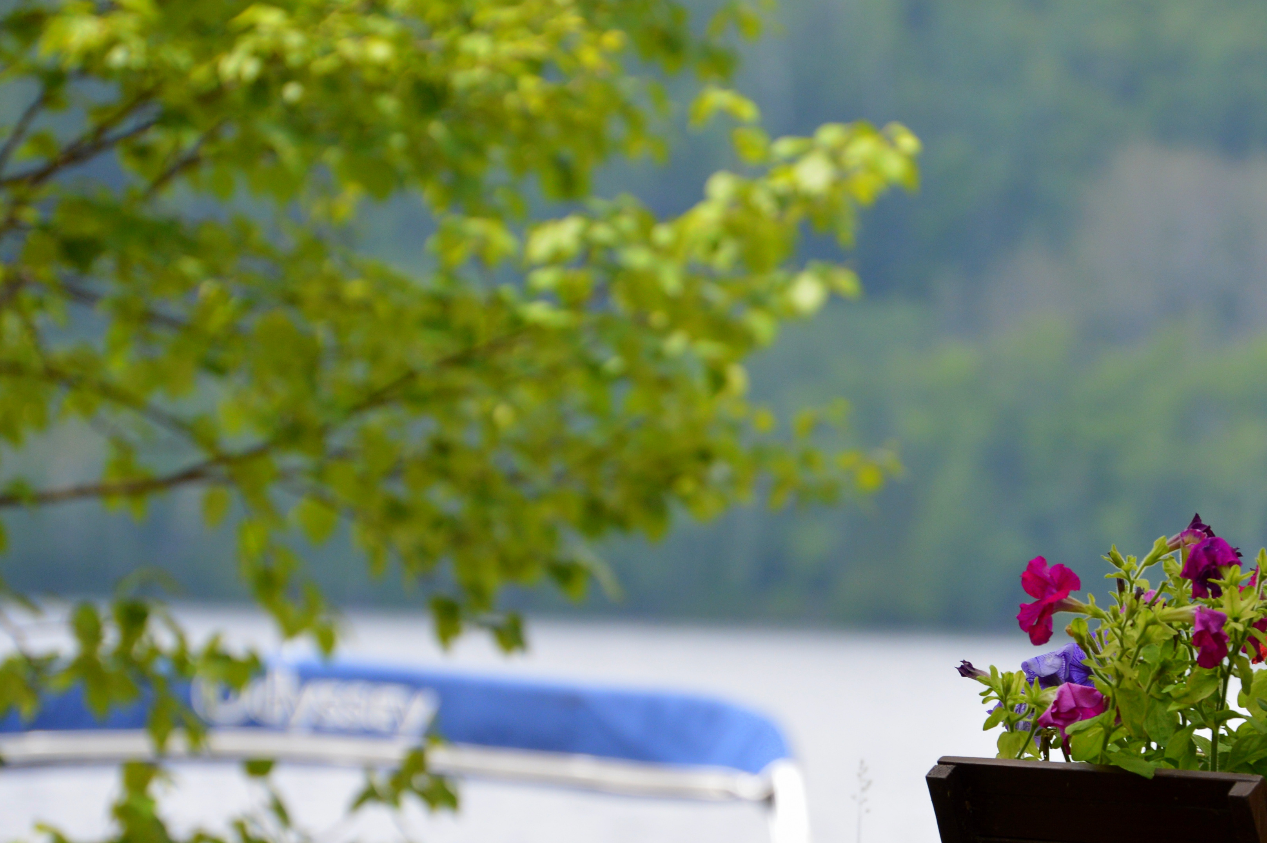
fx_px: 11780
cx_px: 892
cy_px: 649
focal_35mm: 335
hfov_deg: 6.2
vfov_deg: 4.1
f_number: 5.6
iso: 220
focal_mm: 120
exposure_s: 1/500
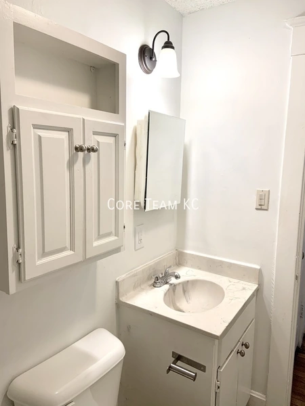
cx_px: 152
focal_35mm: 26
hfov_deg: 53.1
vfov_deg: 67.3
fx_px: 305
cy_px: 203
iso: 80
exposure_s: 1/120
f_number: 1.8
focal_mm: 4.25
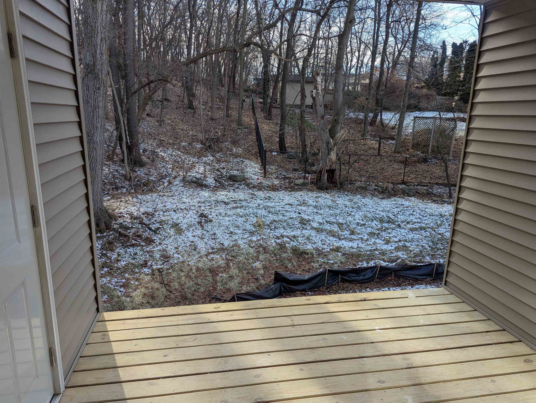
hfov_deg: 71.5
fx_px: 372
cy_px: 202
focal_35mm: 24
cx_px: 268
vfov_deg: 56.9
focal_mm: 6.81
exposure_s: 1/466
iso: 37
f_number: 1.85
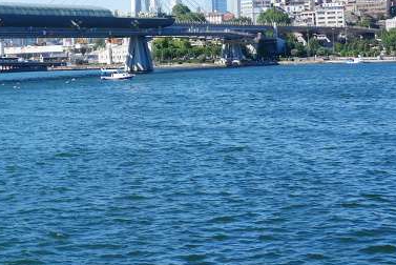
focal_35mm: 100
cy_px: 10
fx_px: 1101
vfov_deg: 13.5
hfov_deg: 19.3
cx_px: -74
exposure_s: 1/400
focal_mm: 17
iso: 200
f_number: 7.1
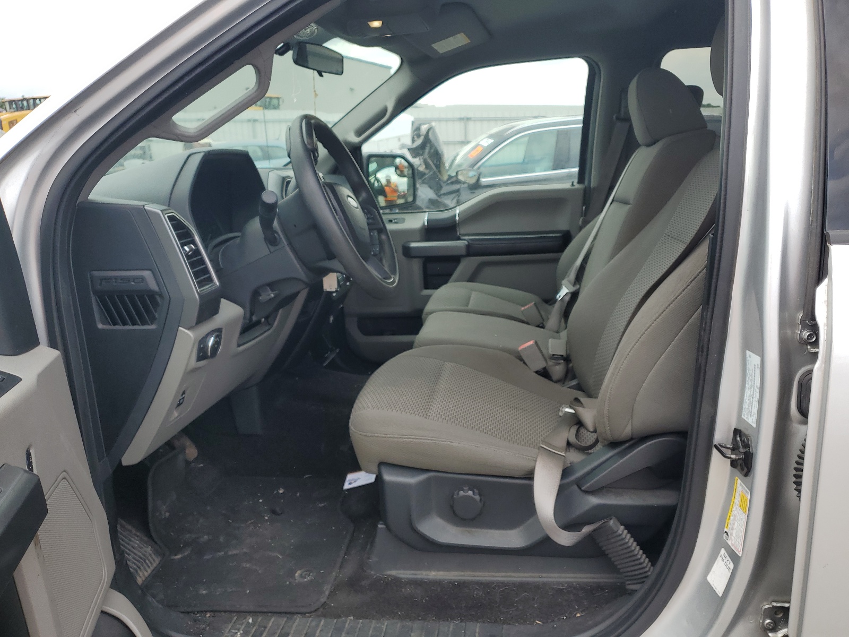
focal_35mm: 26
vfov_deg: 53.1
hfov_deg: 67.3
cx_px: 424
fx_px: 638
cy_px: 318
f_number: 1.5
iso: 50
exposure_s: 1/833
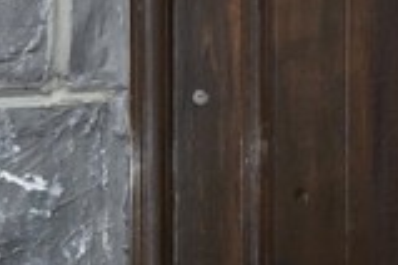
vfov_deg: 6.5
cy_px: 526
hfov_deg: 9.2
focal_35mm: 205
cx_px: -478
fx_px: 2266
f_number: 4
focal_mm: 44
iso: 2000
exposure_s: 1/320
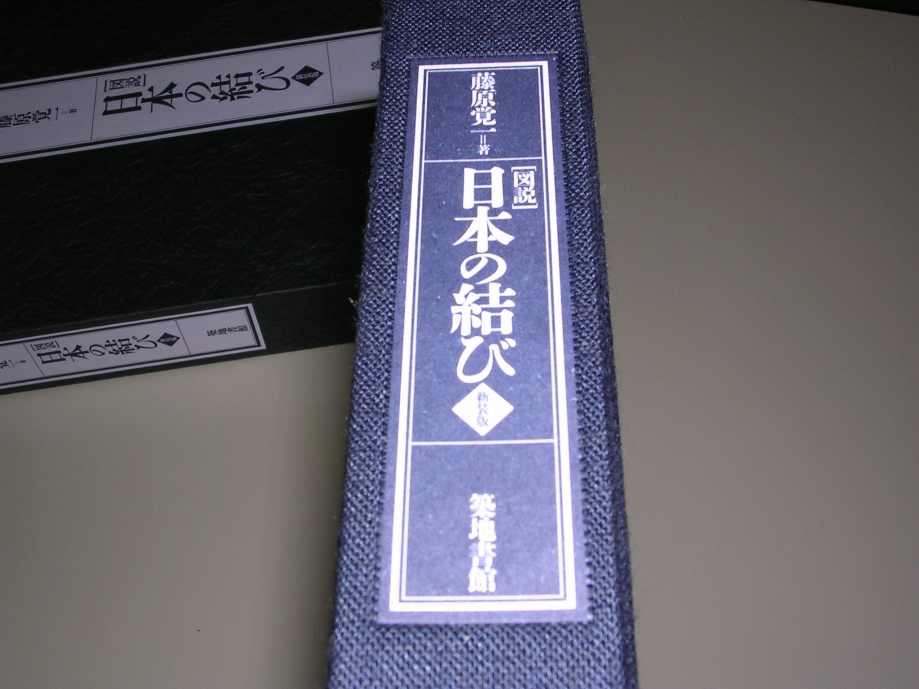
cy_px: 344
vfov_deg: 37.7
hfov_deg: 49.0
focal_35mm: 38
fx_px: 1009
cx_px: 460
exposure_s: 1/60.1
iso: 100
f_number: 5.6
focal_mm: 5.8
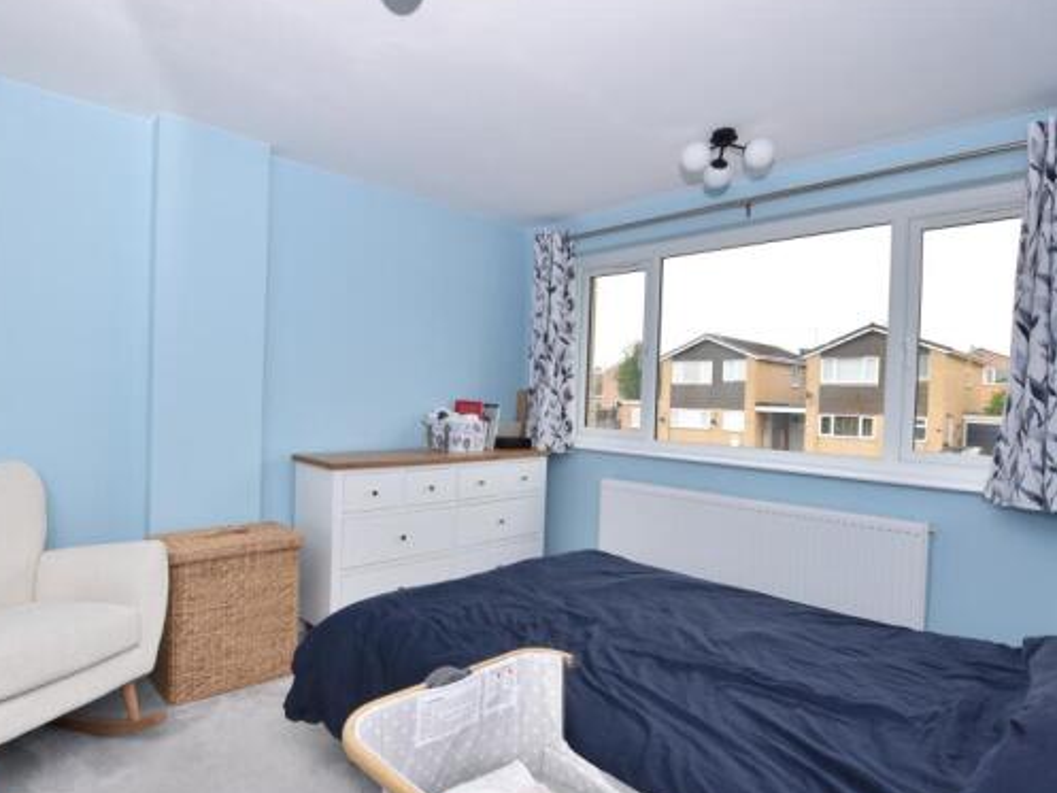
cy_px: 401
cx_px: 465
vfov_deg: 68.7
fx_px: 580
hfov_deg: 84.3
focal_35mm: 19
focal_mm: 10
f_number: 5
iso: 100
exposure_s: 1/60
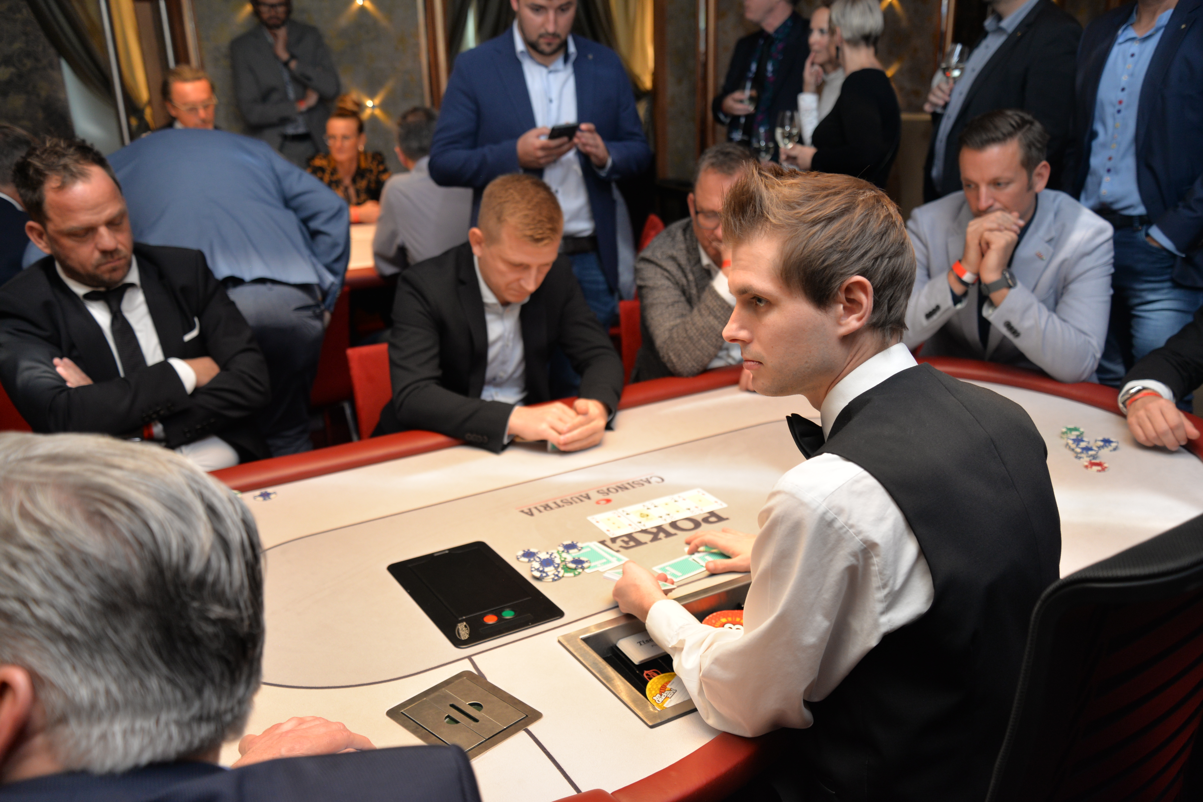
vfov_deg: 41.1
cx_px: 602
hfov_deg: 58.7
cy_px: 401
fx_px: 1069
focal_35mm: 32
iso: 800
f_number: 4
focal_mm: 32
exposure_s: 1/60
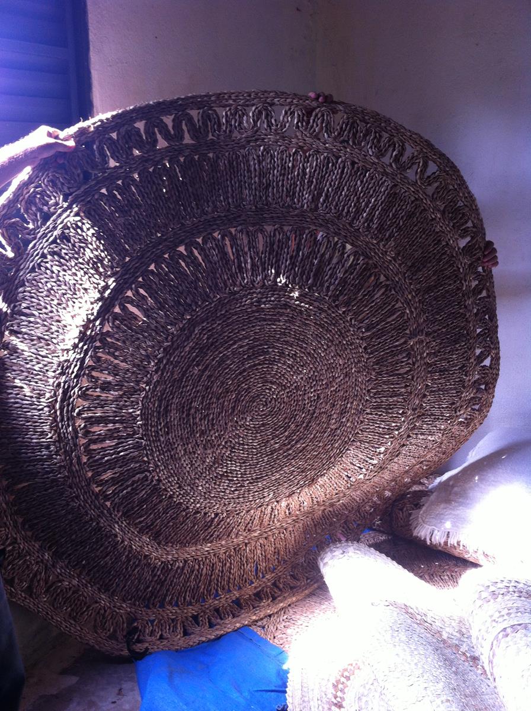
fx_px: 718
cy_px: 356
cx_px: 266
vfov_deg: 52.7
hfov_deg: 40.6
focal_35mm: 35
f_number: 2.8
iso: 80
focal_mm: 3.85
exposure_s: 1/30
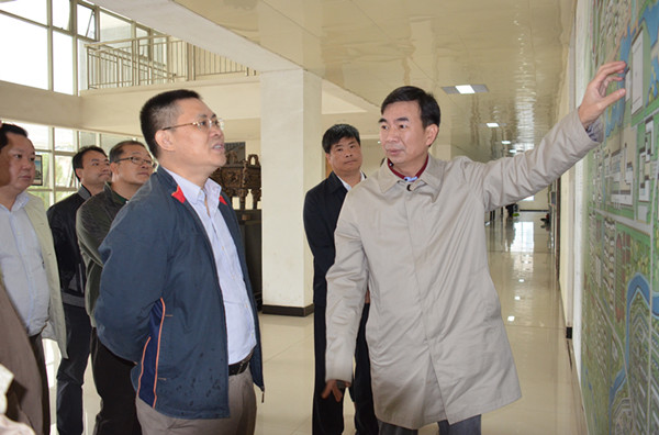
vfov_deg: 41.4
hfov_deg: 59.6
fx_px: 575
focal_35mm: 32
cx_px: 330
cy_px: 218
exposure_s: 1/60
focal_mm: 21
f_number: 3.8
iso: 1400
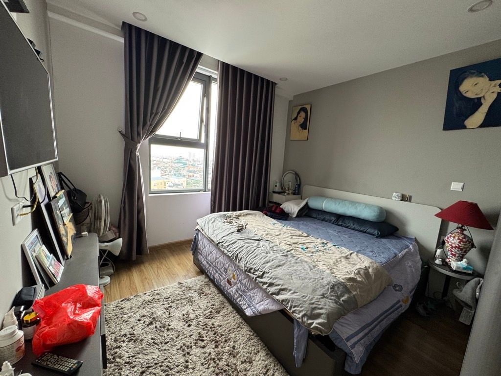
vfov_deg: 85.7
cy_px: 188
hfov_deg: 102.1
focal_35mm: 14
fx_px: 203
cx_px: 250
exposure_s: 1/99
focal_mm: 2.22
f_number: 2.2
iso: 100
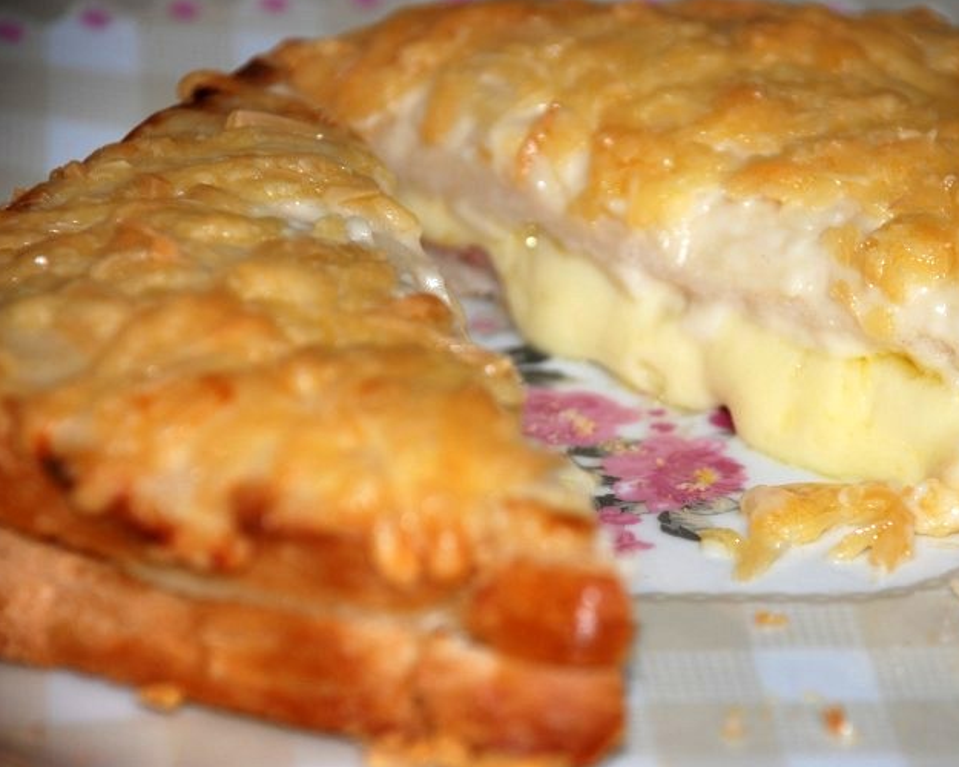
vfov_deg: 6.4
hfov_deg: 7.9
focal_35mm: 244
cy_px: 396
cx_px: 608
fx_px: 6914
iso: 160
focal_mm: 135
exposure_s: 1/60
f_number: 5.6
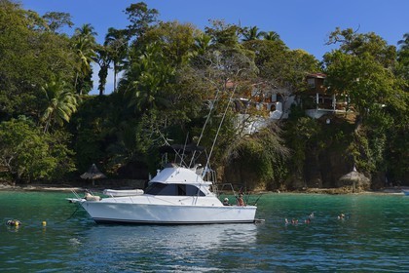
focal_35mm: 70
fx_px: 795
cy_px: 136
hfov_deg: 28.8
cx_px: 204
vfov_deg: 19.5
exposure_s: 1/250
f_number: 8
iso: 100
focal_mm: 70
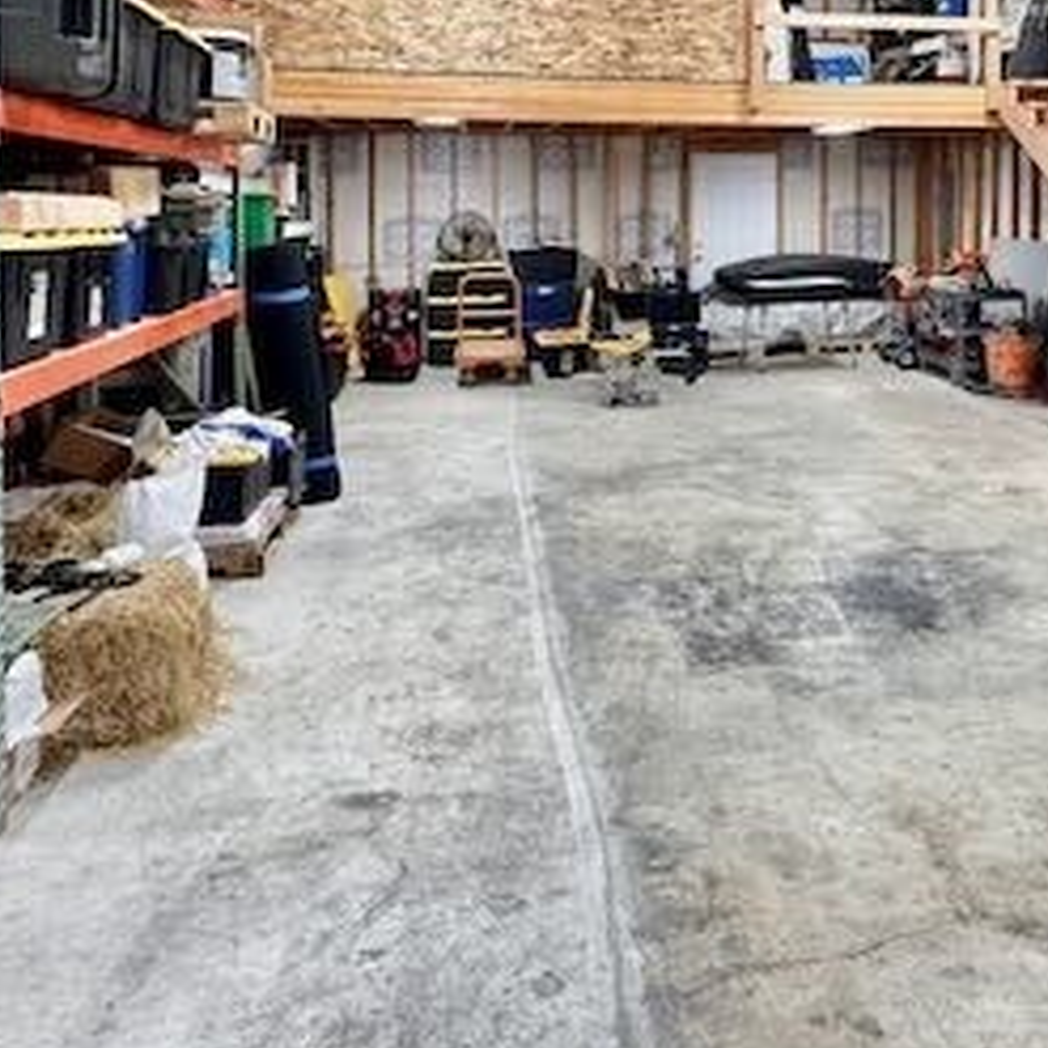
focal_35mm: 32
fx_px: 1096
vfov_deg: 48.4
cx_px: 709
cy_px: 221
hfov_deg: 50.1
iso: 160
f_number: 2.2
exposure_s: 1/120
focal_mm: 2.22
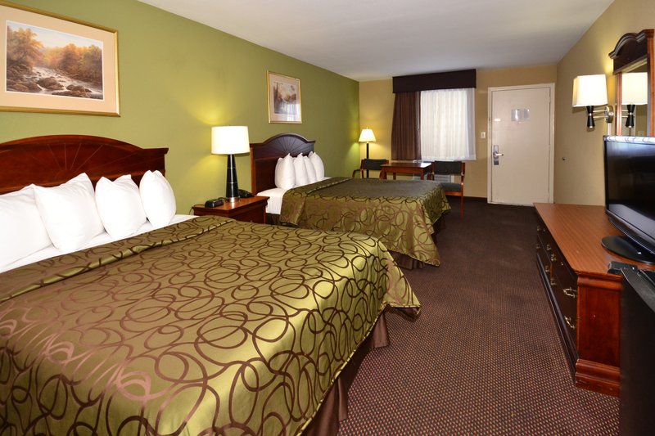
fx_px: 273
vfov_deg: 77.3
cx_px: 328
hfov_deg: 100.4
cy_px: 218
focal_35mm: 15
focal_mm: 10
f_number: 7.1
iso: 800
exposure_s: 1/60
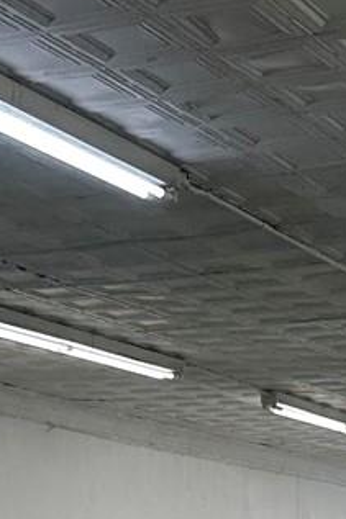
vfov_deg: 15.2
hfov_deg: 10.8
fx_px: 1818
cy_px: 747
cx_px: 315
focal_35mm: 126
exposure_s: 1/292
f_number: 1.78
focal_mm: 6.86
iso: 80
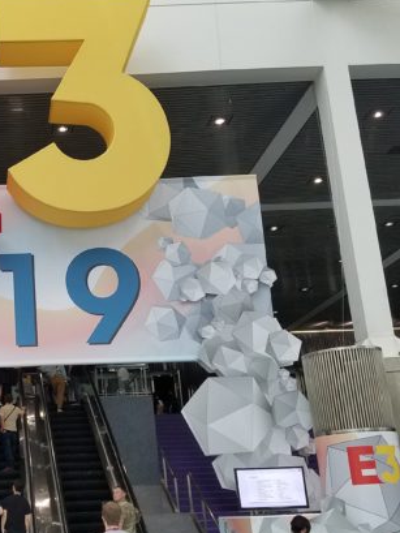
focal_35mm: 49
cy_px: 280
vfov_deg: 38.9
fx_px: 755
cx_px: 26
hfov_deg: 28.3
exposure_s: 1/120
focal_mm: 4.2
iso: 100
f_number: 1.7
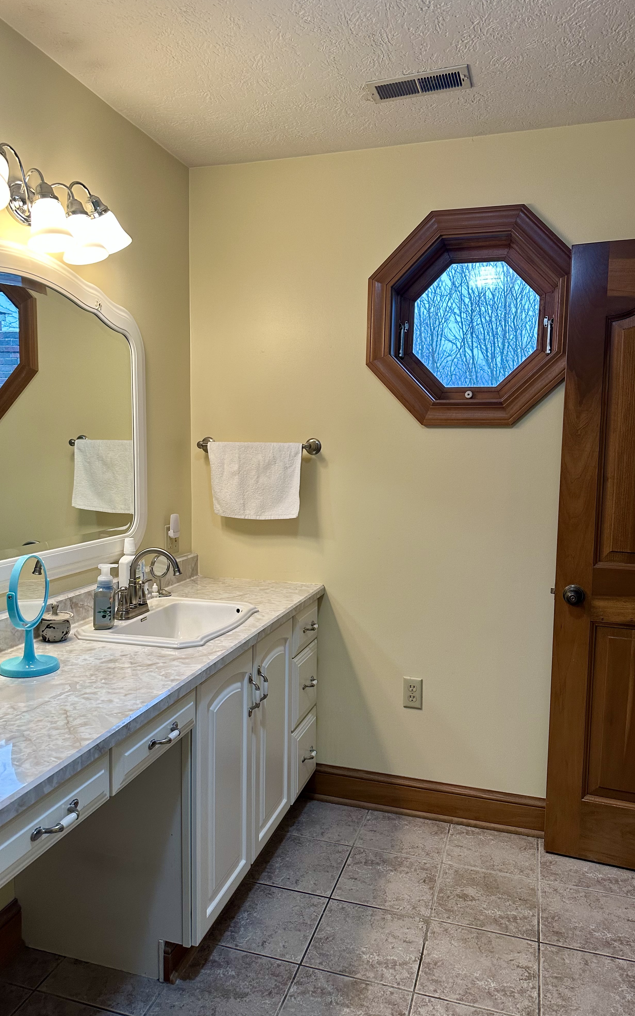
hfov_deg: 47.6
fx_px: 720
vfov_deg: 70.4
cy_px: 516
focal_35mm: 26
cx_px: 295
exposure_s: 1/120
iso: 160
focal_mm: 6.86
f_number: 1.78
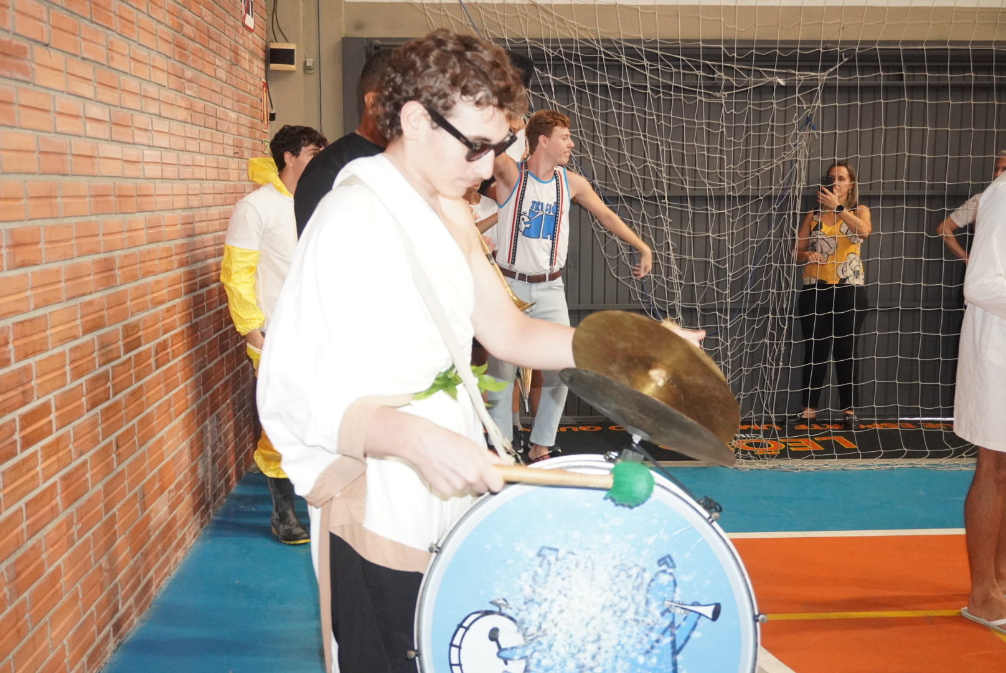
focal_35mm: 40
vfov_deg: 33.1
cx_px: 503
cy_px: 336
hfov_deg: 47.9
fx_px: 1133
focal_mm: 27
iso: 3200
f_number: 4.5
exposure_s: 1/160
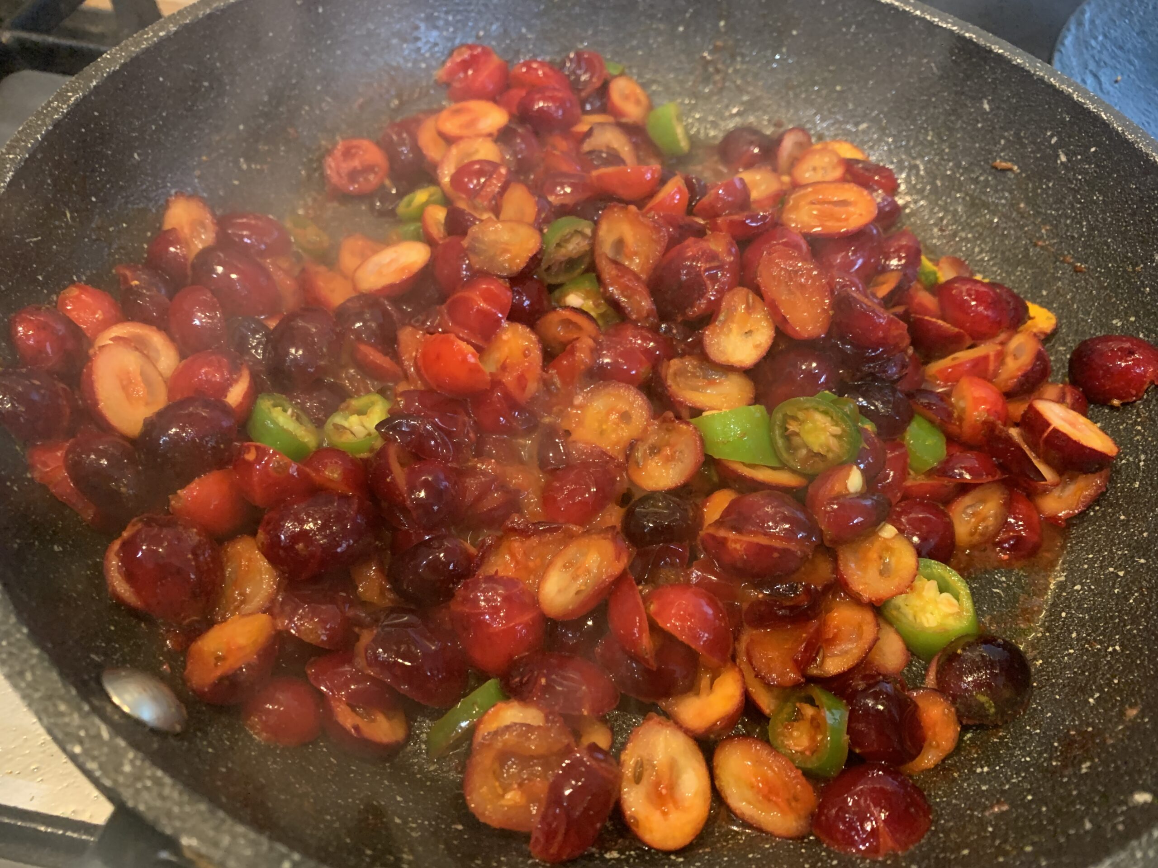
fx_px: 870
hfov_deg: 67.3
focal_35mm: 26
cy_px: 434
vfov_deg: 53.1
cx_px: 579
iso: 400
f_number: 1.8
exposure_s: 1/33
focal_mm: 4.25
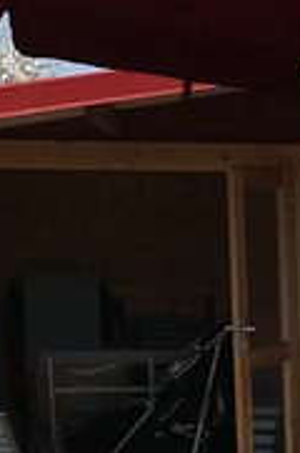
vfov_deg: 12.2
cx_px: 895
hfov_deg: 7.3
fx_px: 2070
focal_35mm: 165
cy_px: 518
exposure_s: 1/2128
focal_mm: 3.99
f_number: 1.8
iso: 20
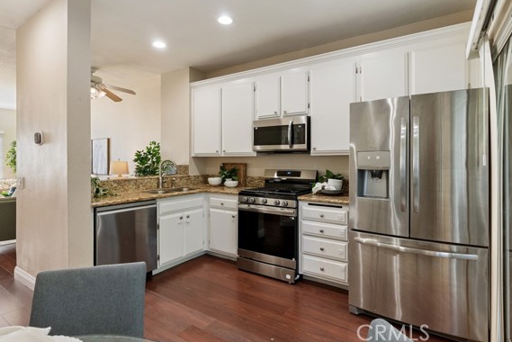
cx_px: 274
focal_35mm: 18
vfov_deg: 67.3
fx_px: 256
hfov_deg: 89.8
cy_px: 153
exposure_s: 1/30
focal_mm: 16
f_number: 9
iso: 3200
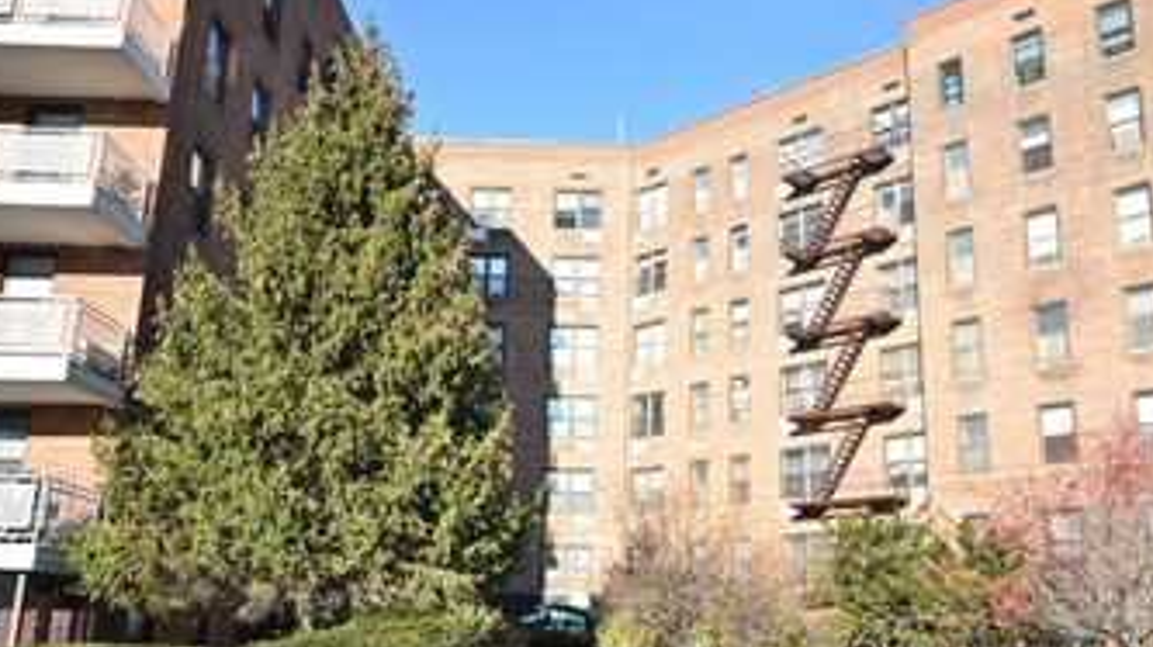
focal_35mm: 33
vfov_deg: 35.5
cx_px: 675
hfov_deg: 59.2
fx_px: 1009
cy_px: 375
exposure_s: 1/100
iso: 160
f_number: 10
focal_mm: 21
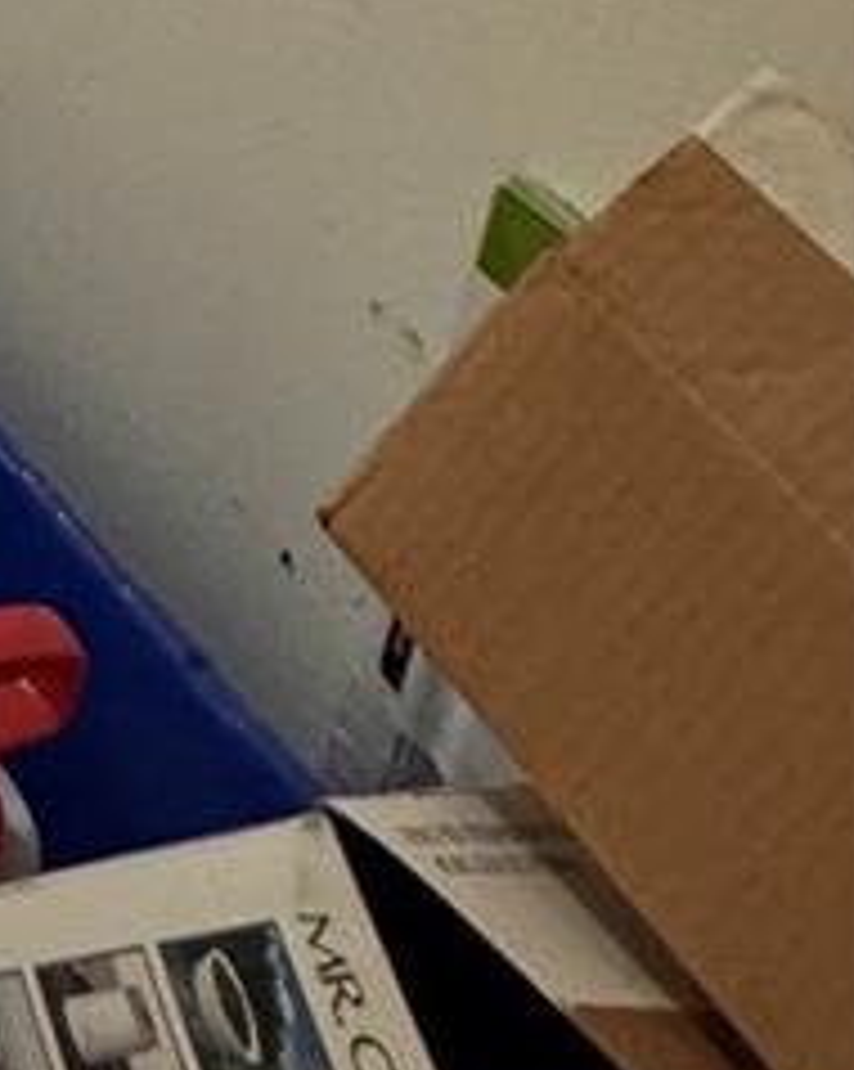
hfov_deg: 14.7
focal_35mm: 69
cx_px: -1155
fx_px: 2183
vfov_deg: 17.8
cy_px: -1142
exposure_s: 1/60
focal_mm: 2.22
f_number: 2.2
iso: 250
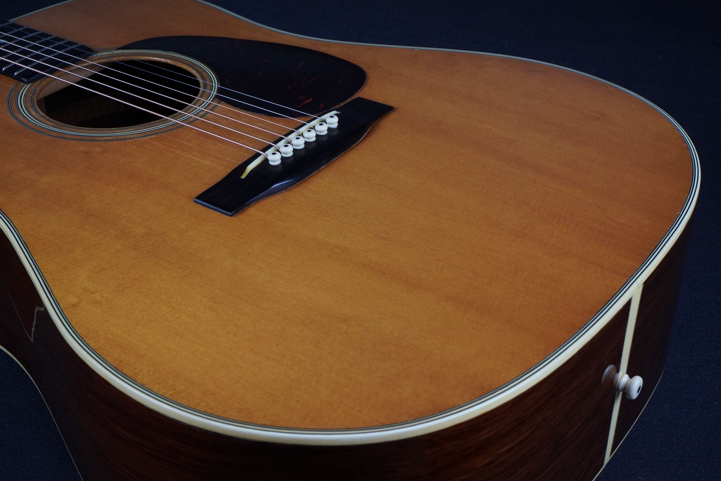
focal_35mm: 52
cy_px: 240
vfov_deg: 25.8
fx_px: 1051
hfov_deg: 37.9
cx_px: 360
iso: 1000
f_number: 11
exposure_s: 1/60
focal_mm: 35
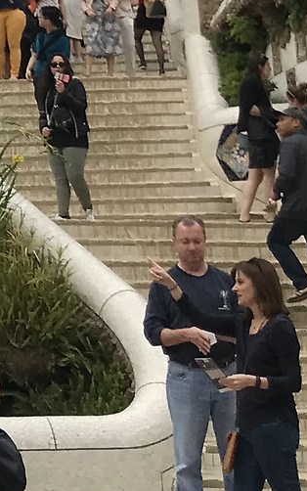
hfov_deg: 8.8
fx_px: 1900
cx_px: -267
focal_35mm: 142
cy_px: -246
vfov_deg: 13.8
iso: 20
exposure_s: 1/435
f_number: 1.8
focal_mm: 3.99
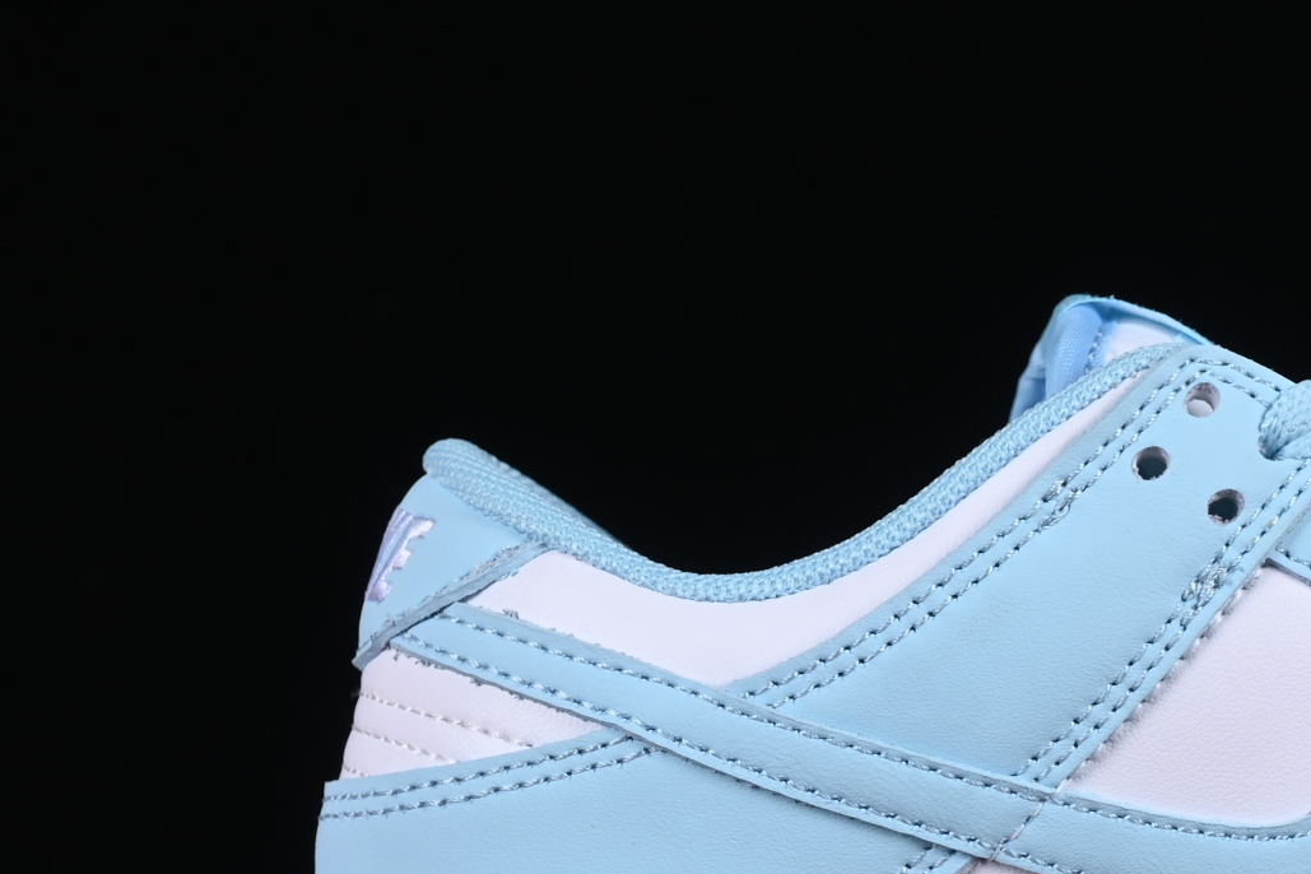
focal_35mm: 203
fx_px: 7392
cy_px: 525
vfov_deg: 6.8
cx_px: 1347
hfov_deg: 10.0
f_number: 8
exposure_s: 1/80
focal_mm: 50
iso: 160
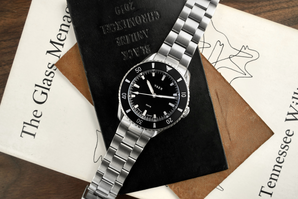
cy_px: 100
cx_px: 149
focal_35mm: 30
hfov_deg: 61.9
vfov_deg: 43.6
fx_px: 248
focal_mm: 30
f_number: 10
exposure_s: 1/125
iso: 320
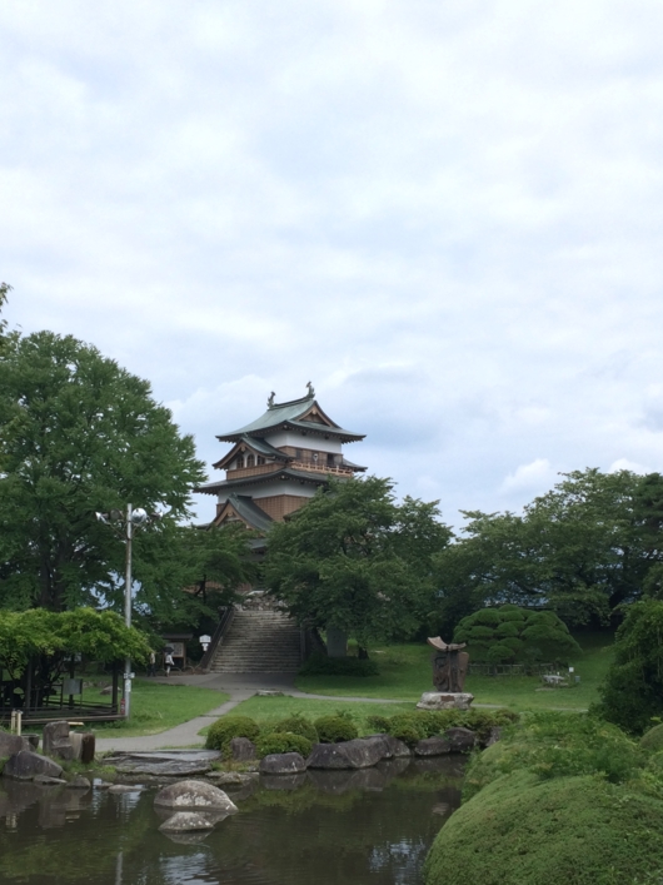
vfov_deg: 44.8
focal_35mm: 42
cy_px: 471
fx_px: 1073
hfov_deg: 34.3
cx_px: 295
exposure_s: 1/789
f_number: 2.2
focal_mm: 4.15
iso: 32
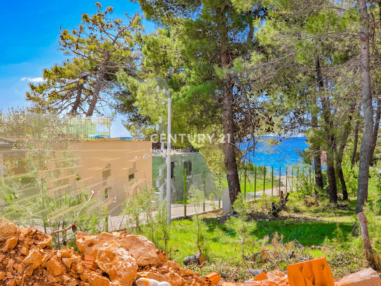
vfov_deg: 21.3
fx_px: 759
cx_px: 190
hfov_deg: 28.2
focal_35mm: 69
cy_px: 143
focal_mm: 7
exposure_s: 1/1050
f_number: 2.4
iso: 25
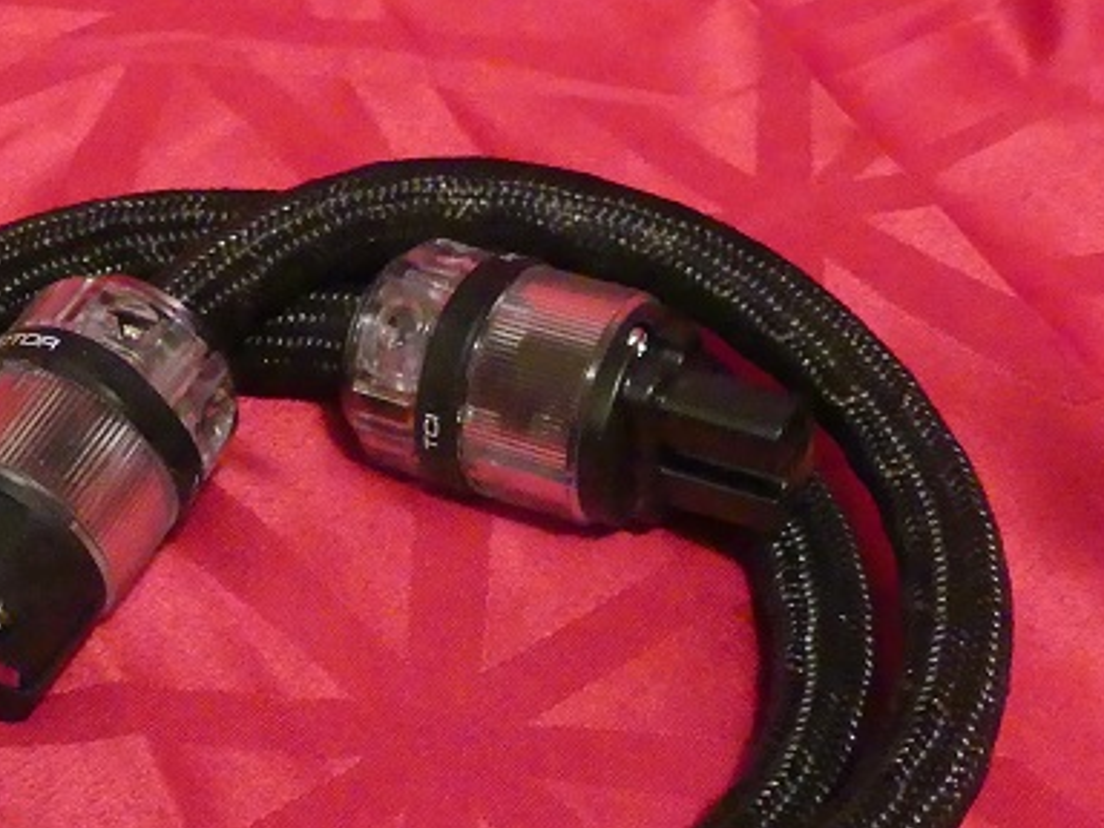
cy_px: 500
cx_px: 351
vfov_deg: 19.6
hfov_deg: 25.8
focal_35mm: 75
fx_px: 2392
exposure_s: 1/50
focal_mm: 6.4
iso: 3200
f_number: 2.8
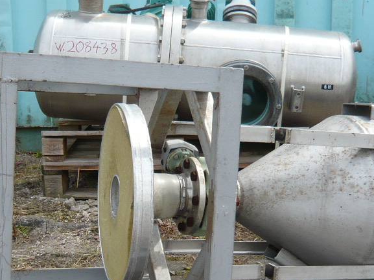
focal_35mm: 71
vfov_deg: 20.5
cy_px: 226
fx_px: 767
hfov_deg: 27.4
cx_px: 161
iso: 100
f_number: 2.8
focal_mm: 4.6
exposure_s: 1/800
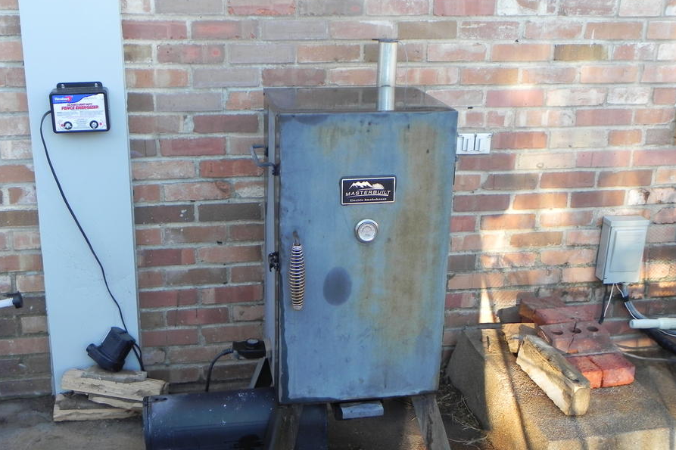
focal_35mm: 43
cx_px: 337
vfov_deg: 31.1
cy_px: 251
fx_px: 807
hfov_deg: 45.4
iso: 160
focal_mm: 7.3
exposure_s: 1/88.6
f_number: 3.2
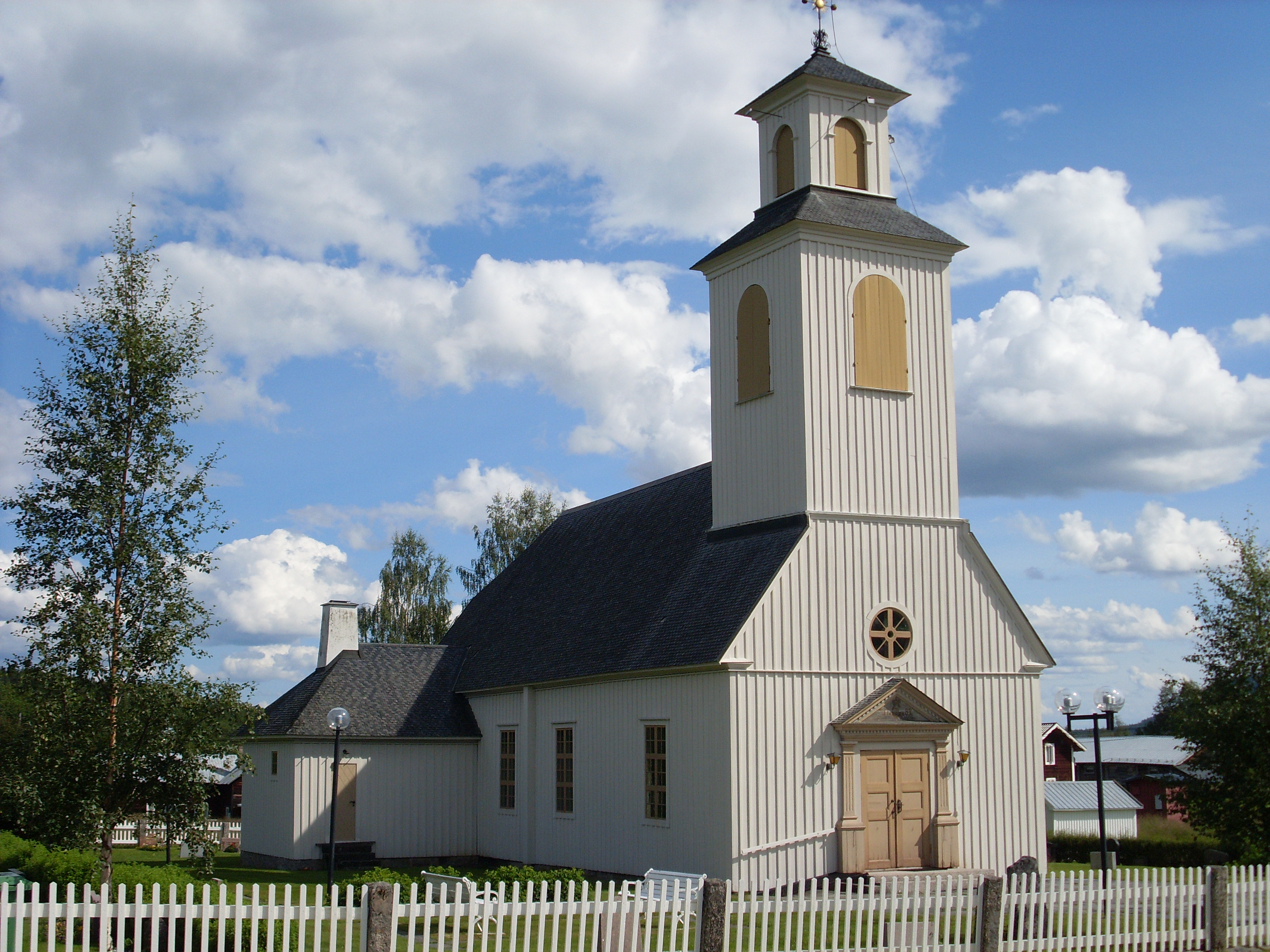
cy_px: 476
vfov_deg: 29.7
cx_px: 635
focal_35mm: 49
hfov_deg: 38.9
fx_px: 1798
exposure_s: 1/350
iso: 80
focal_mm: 8.1
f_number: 8.7
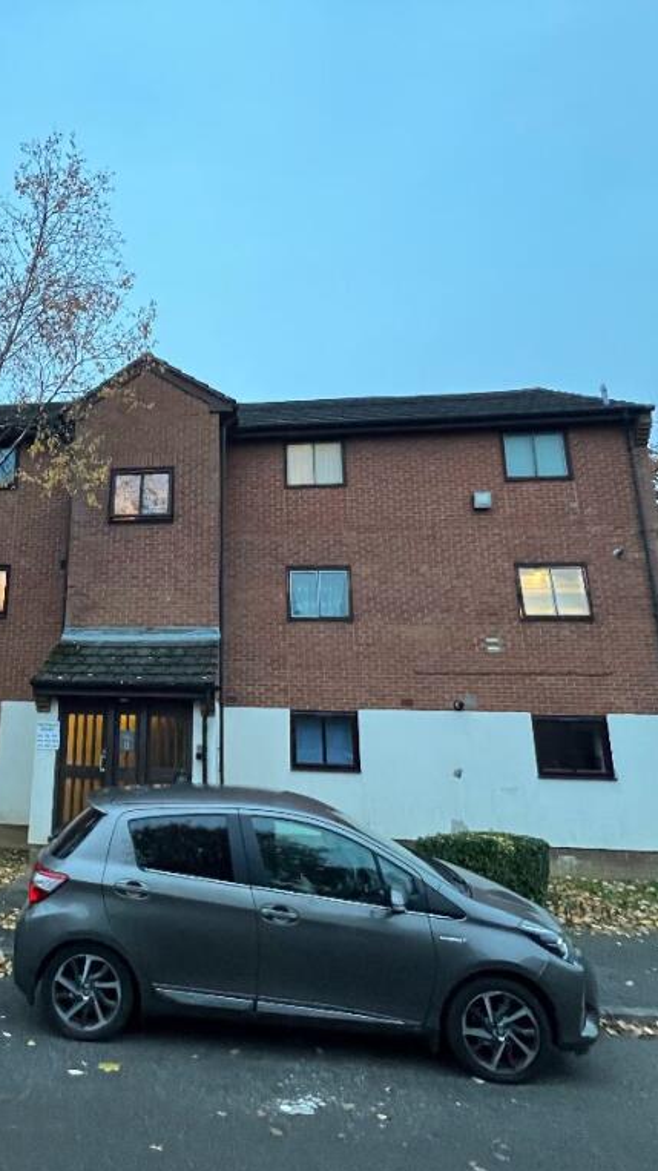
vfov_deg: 89.6
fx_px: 590
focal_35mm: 19
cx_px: 147
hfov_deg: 54.9
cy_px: 588
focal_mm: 1.57
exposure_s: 1/60
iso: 800
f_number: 1.8
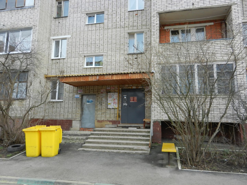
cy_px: 92
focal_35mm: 25
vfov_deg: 54.9
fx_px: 178
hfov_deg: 69.4
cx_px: 124
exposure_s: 1/320
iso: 160
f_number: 3.5
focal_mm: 4.5
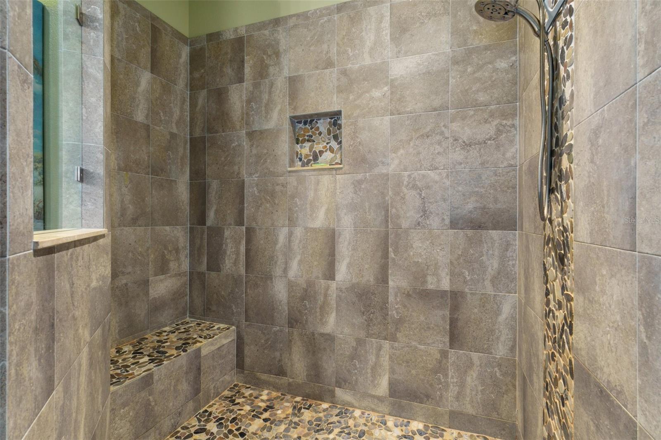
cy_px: 220
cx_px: 330
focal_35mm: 16
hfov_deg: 95.0
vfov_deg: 72.0
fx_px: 303
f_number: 8
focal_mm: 11
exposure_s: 6
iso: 320
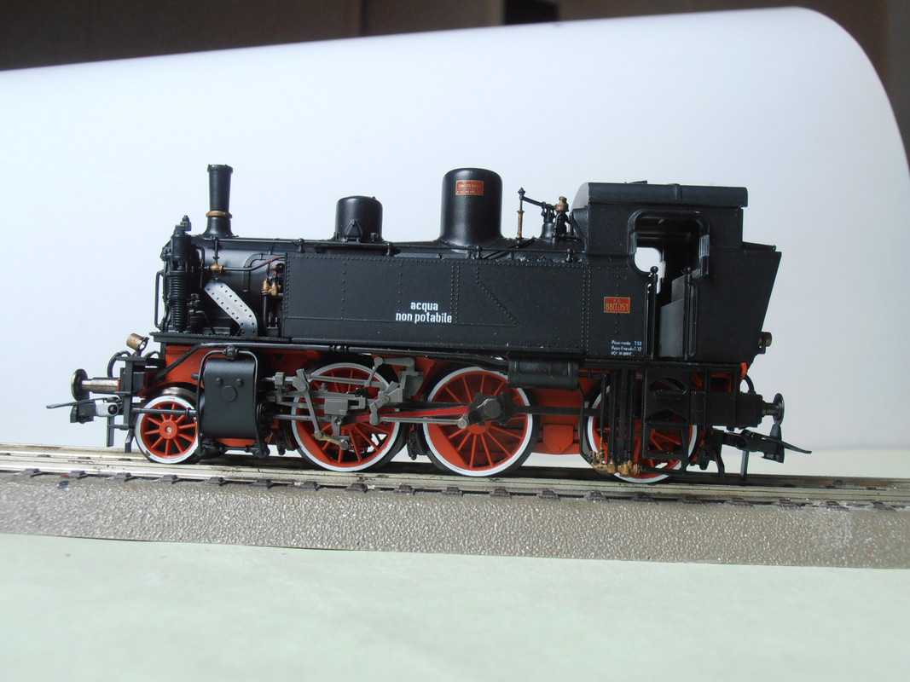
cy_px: 341
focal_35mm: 37
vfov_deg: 38.7
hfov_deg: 50.1
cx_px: 455
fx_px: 973
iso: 125
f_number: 3.9
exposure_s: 1/10
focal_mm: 6.61
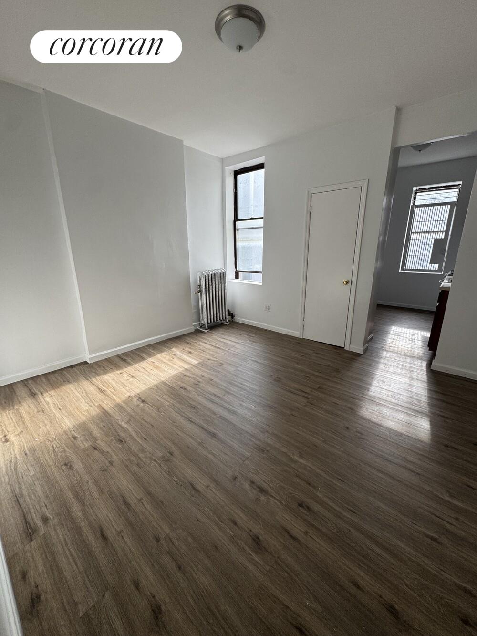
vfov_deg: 102.1
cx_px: 238
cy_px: 318
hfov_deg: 85.7
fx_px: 257
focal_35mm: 14
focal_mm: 2.22
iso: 100
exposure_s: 1/99
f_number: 2.2
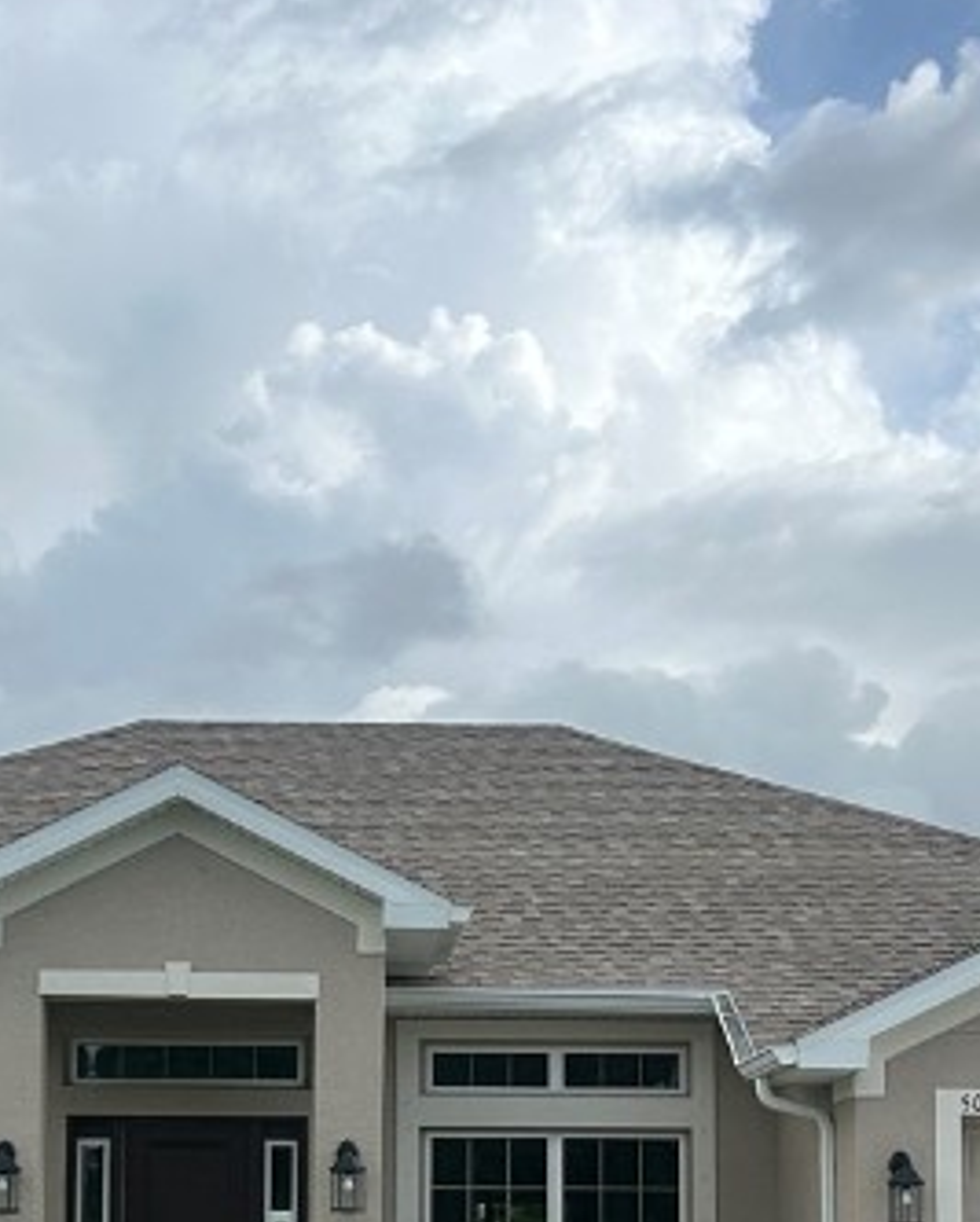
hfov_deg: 19.7
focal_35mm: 78
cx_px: 396
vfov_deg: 23.8
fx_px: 2824
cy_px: 1075
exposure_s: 1/5587
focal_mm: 5.7
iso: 50
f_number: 1.5
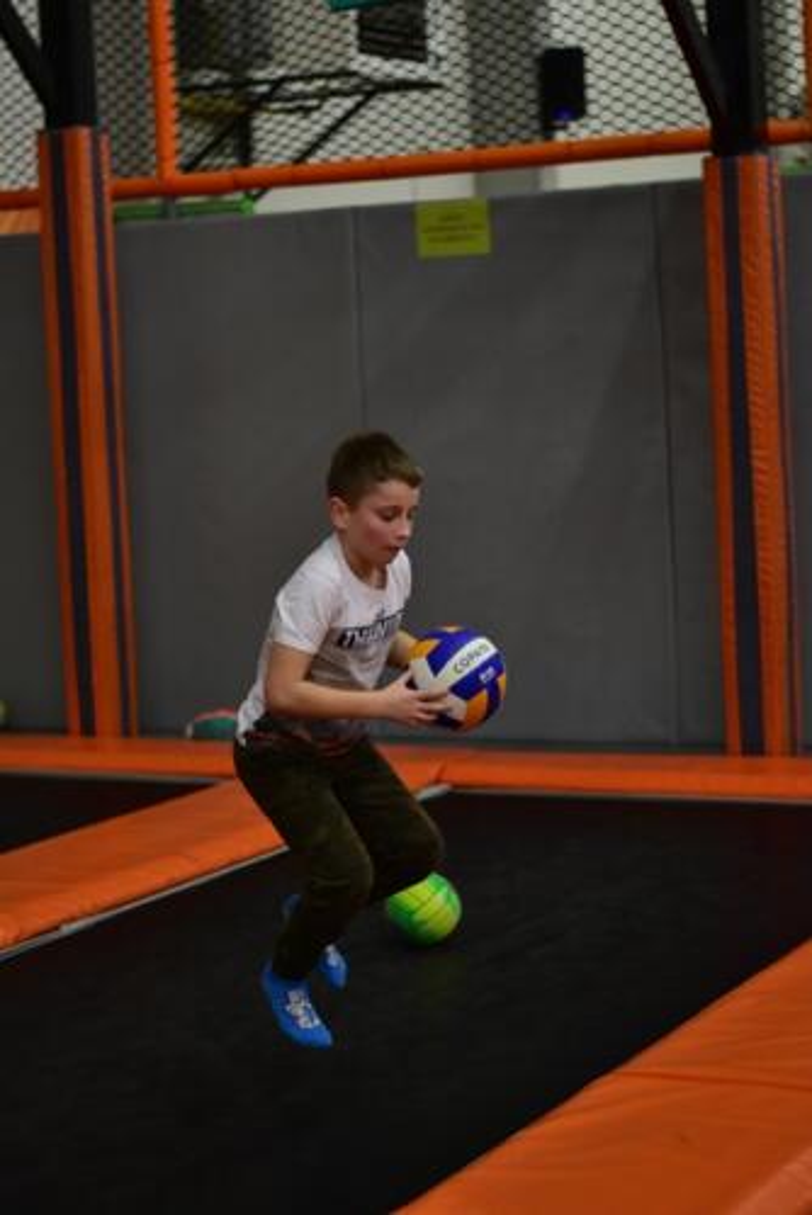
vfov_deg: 27.0
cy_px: 608
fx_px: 2534
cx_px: 406
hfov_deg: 18.2
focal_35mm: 75
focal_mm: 50
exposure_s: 1/500
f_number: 1.8
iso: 1250
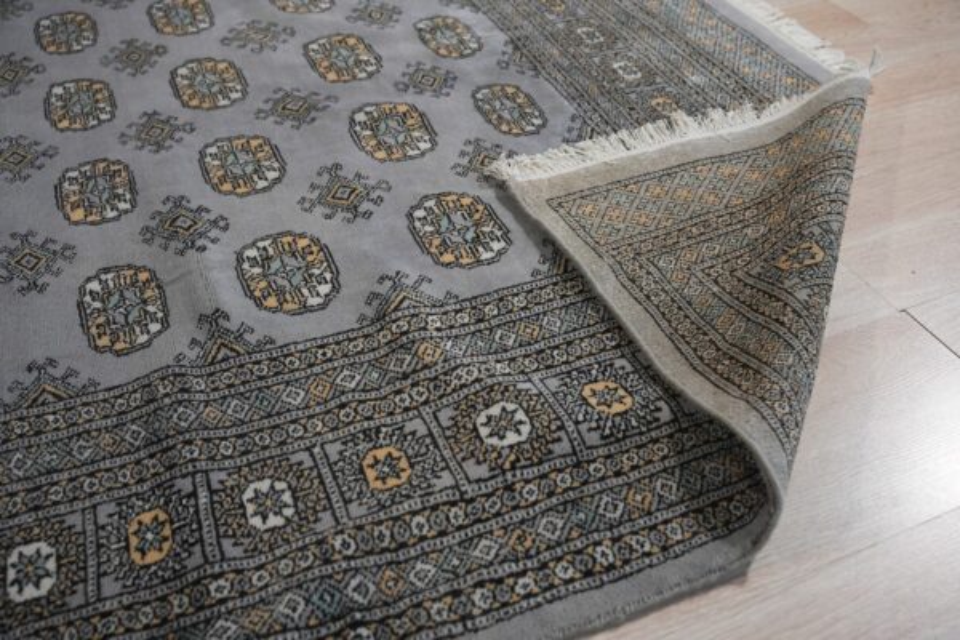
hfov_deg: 51.9
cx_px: 480
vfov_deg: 35.9
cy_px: 320
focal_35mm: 37
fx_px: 987
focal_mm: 37
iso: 320
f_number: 5
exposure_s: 1/160
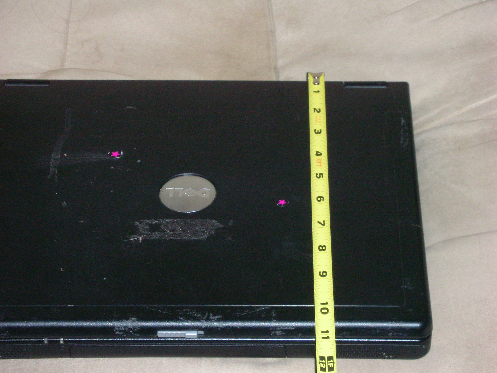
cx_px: 248
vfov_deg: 14.1
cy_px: 186
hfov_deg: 18.7
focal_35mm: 105
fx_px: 1508
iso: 173
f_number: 5.4
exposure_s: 1/120
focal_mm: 17.4
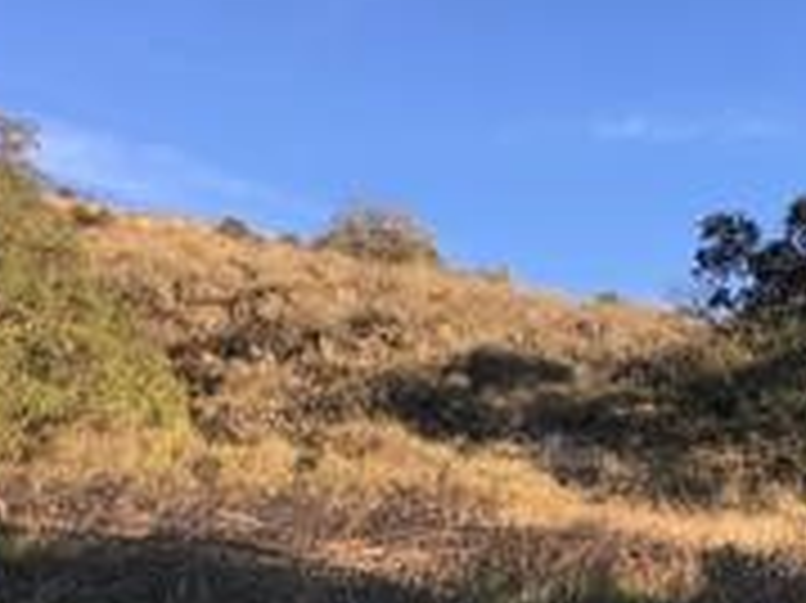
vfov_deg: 19.6
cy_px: 578
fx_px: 1699
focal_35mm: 73
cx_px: 369
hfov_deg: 26.7
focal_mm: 4.15
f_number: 2.2
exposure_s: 1/309
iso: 25
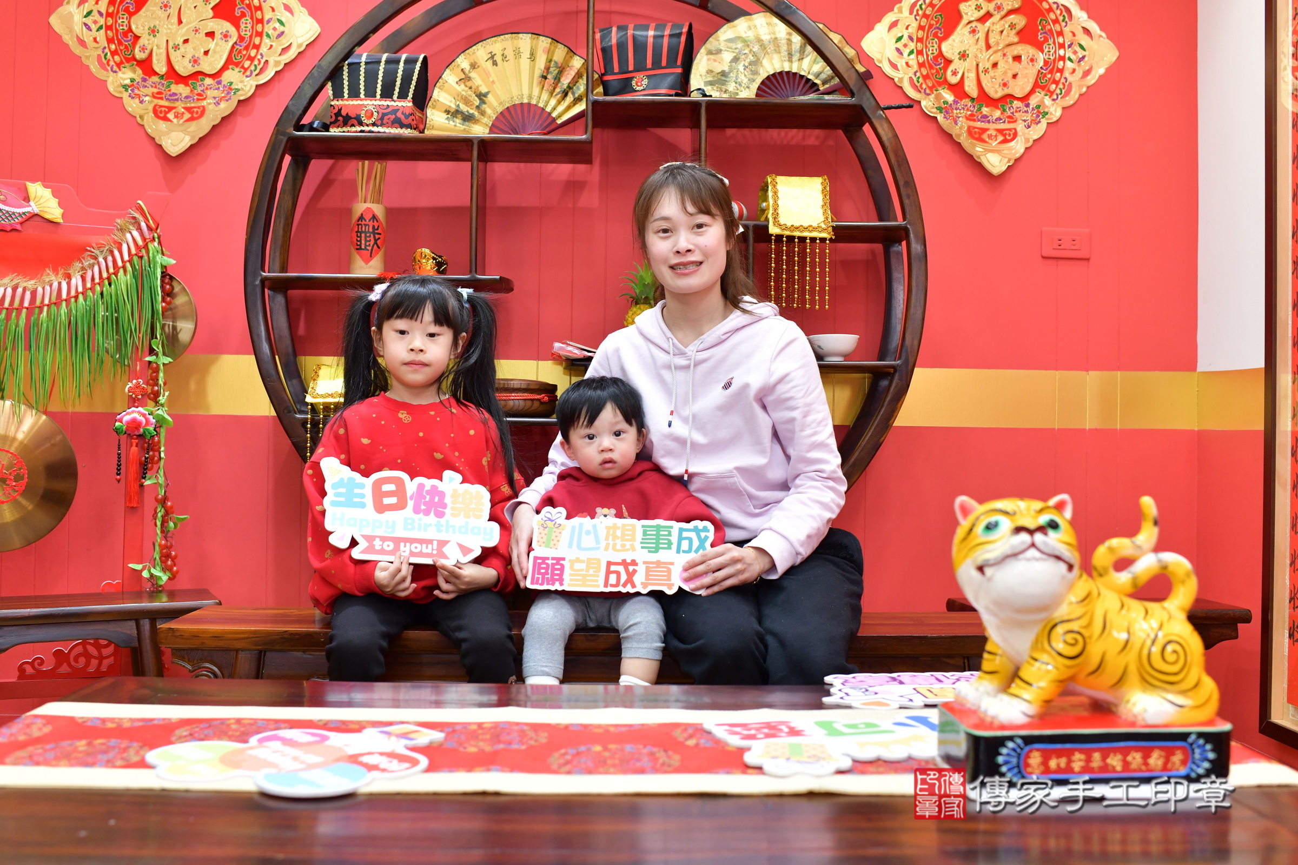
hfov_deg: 54.4
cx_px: 649
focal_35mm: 35
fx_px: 1262
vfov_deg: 37.9
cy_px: 432
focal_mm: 35
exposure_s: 1/200
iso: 1000
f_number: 4.5
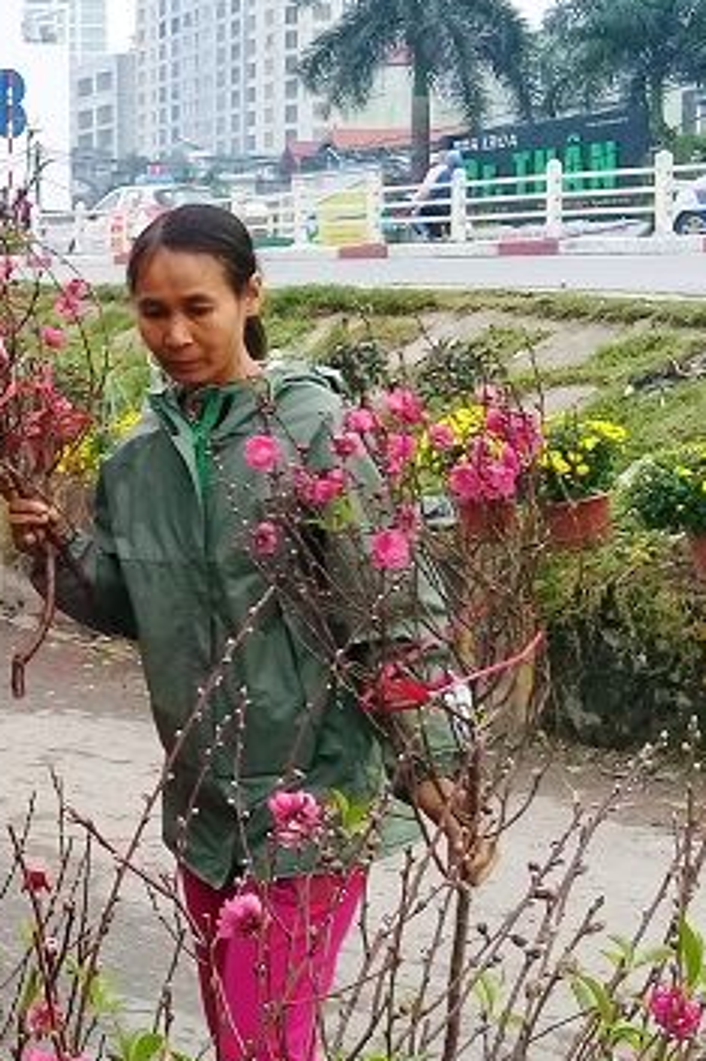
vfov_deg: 31.4
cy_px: 491
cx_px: -144
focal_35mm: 64
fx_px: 1884
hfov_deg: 19.9
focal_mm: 3.3
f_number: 2.2
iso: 64
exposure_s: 1/100
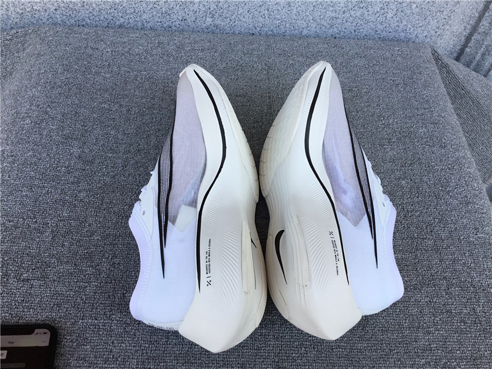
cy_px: 184
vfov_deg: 45.4
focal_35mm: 31
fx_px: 441
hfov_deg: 58.4
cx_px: 246
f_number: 2.4
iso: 25
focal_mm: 3.3
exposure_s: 1/239
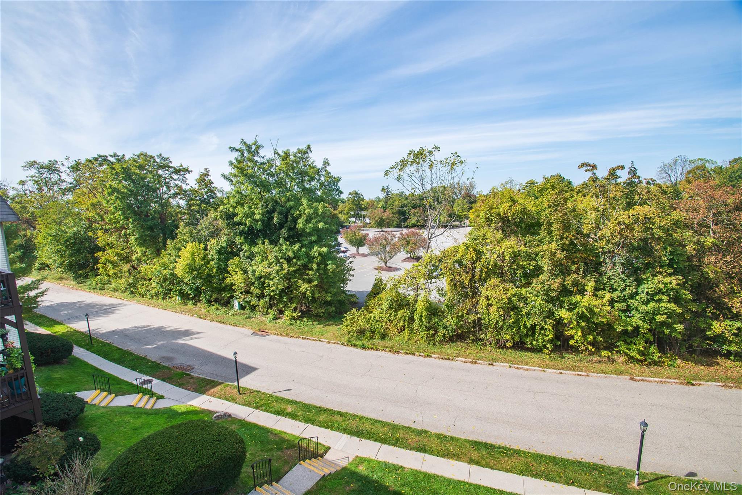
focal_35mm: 15
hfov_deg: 100.4
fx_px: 309
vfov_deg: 77.3
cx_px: 371
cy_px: 248
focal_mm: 10
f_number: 8
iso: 100
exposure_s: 1/250
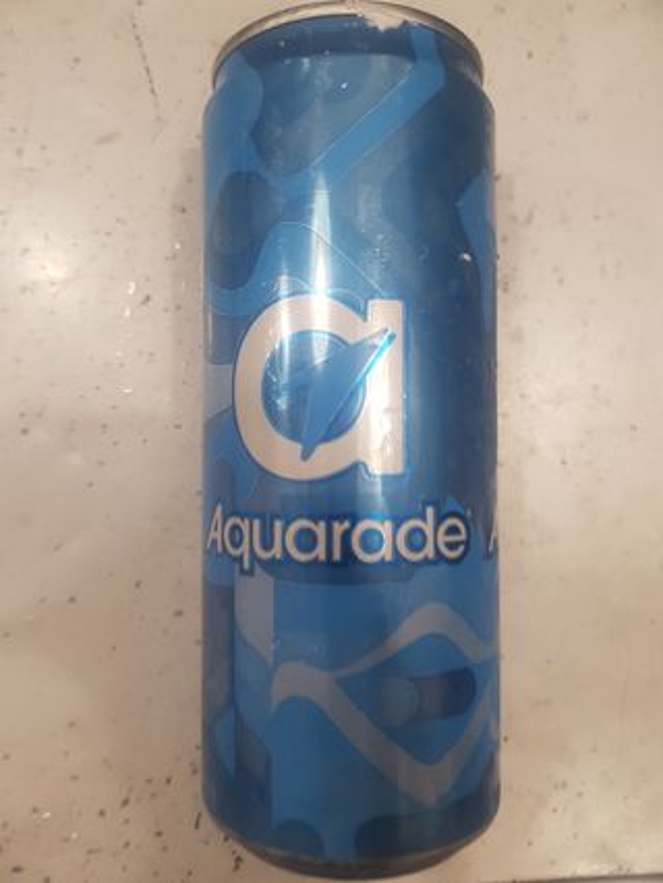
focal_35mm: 26
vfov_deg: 67.3
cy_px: 442
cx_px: 332
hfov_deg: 53.1
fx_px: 663
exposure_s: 1/33
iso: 160
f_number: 1.7
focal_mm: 4.2
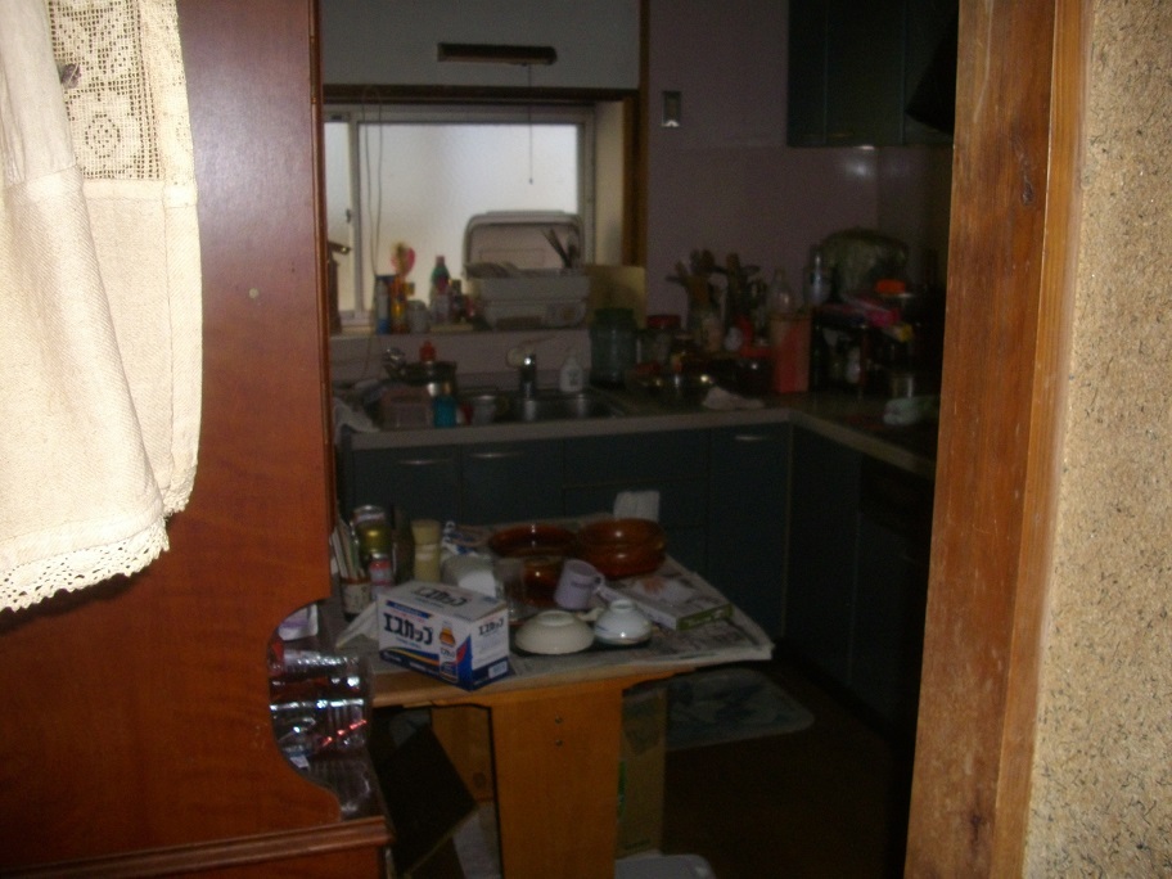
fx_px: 1253
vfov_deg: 38.7
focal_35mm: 37
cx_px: 586
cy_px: 440
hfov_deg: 50.1
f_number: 2.8
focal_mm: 6.2
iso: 200
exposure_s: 1/50
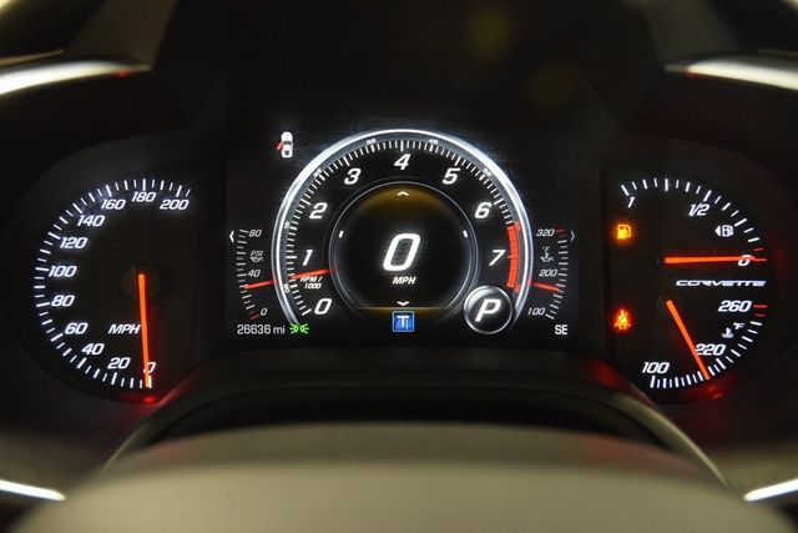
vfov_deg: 36.9
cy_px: 266
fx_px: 798
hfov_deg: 53.1
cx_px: 399
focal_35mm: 36
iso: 3200
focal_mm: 24
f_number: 3.8
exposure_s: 1/60
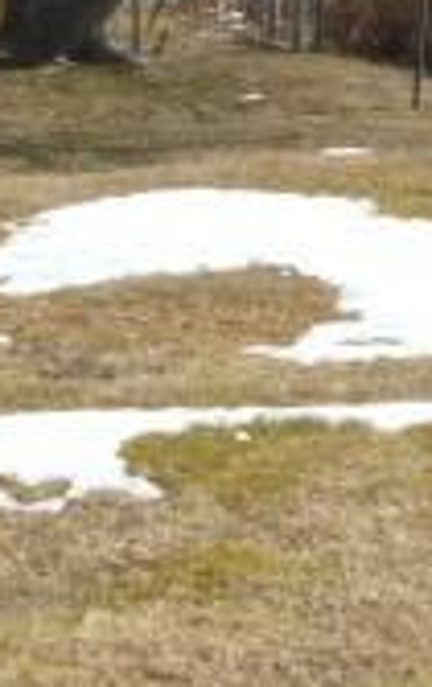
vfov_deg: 14.6
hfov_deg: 9.3
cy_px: 78
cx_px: 148
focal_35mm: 142
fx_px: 2663
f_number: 5.6
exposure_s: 1/250
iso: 80
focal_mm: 6.3
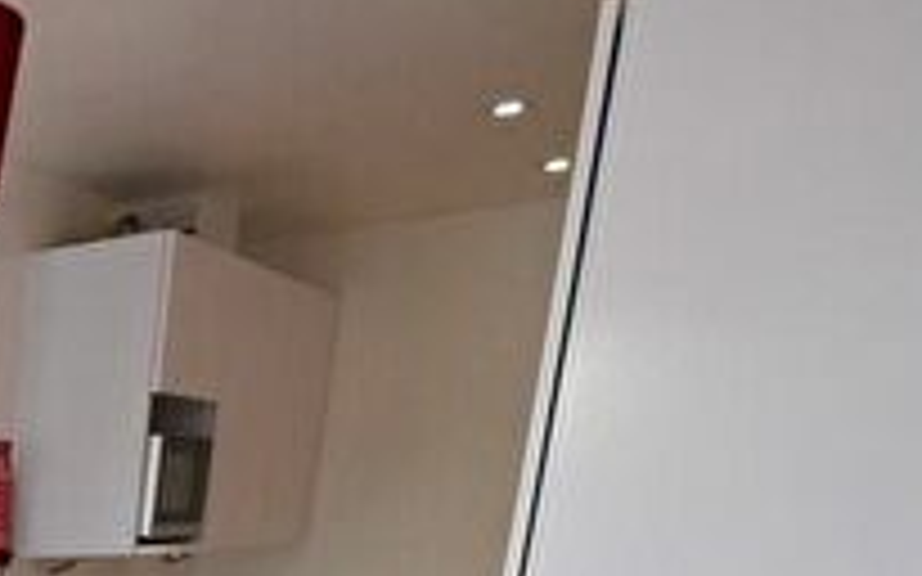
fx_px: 1306
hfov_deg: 27.0
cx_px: -472
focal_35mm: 52
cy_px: 1024
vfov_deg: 19.2
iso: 1000
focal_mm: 10
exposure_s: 1/800
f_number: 4.5
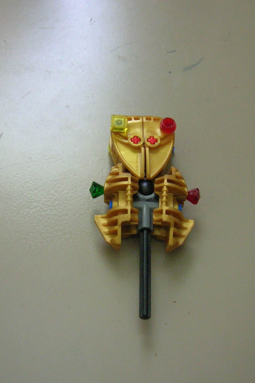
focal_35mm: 48
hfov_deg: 28.1
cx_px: 141
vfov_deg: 41.1
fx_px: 510
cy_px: 190
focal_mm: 5.7
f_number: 2.9
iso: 200
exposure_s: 1/1.9
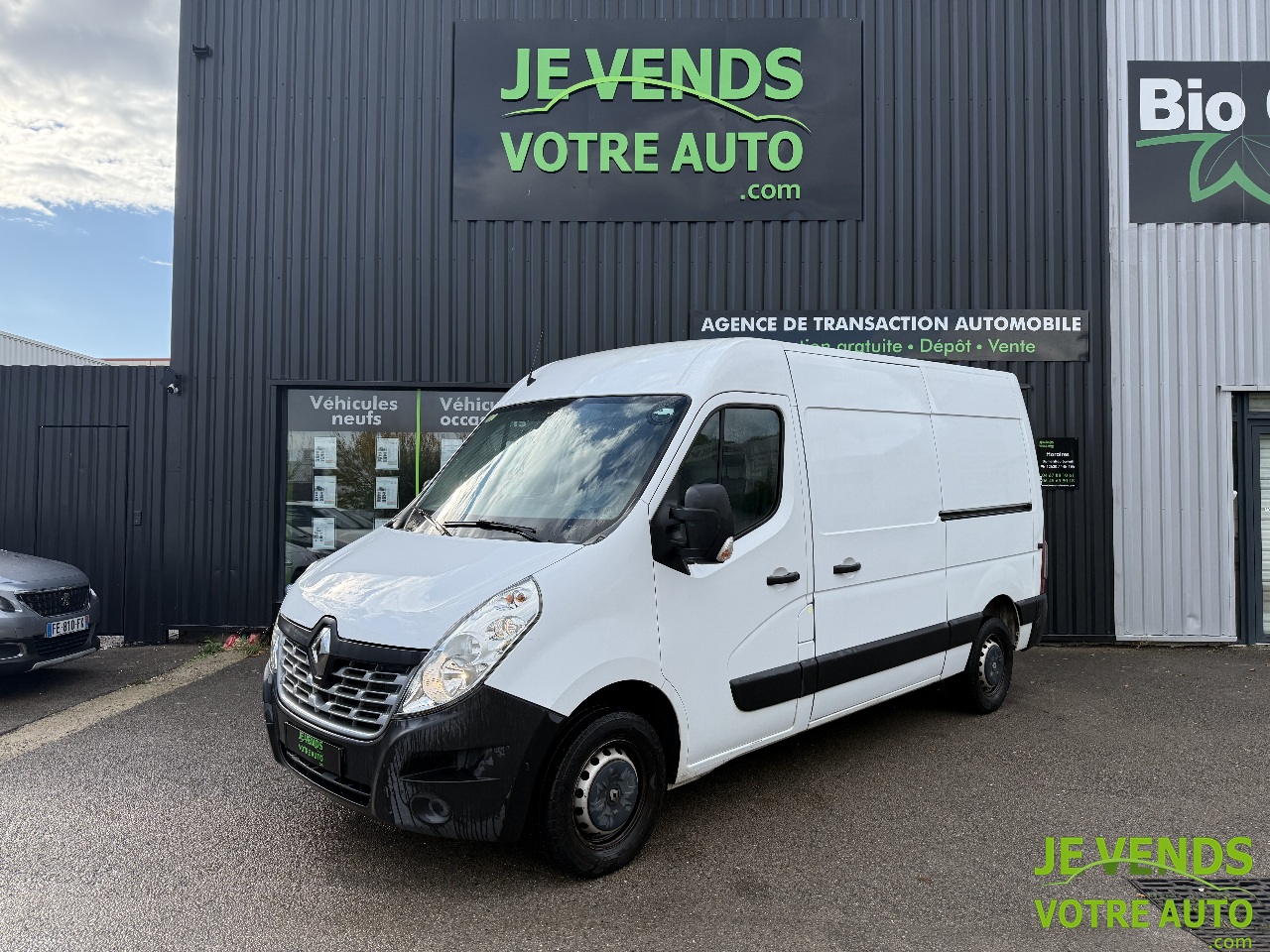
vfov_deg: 56.8
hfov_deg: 71.6
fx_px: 881
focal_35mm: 24
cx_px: 635
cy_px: 476
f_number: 1.78
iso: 100
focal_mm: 6.76
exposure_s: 1/2445
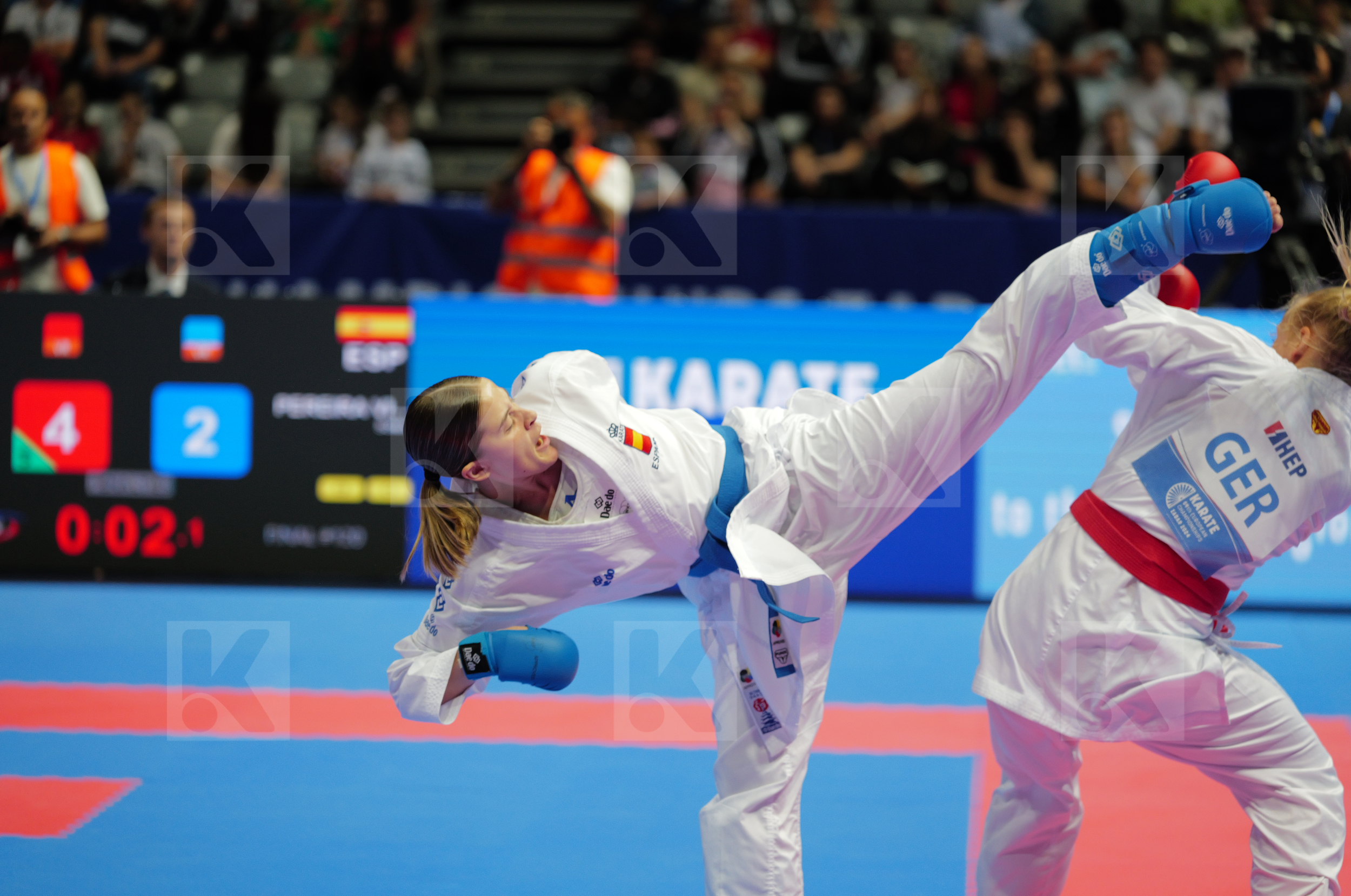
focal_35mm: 139
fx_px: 5208
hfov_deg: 14.8
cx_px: 676
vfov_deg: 9.8
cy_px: 448
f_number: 2.8
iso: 1600
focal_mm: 139
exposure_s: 1/1000
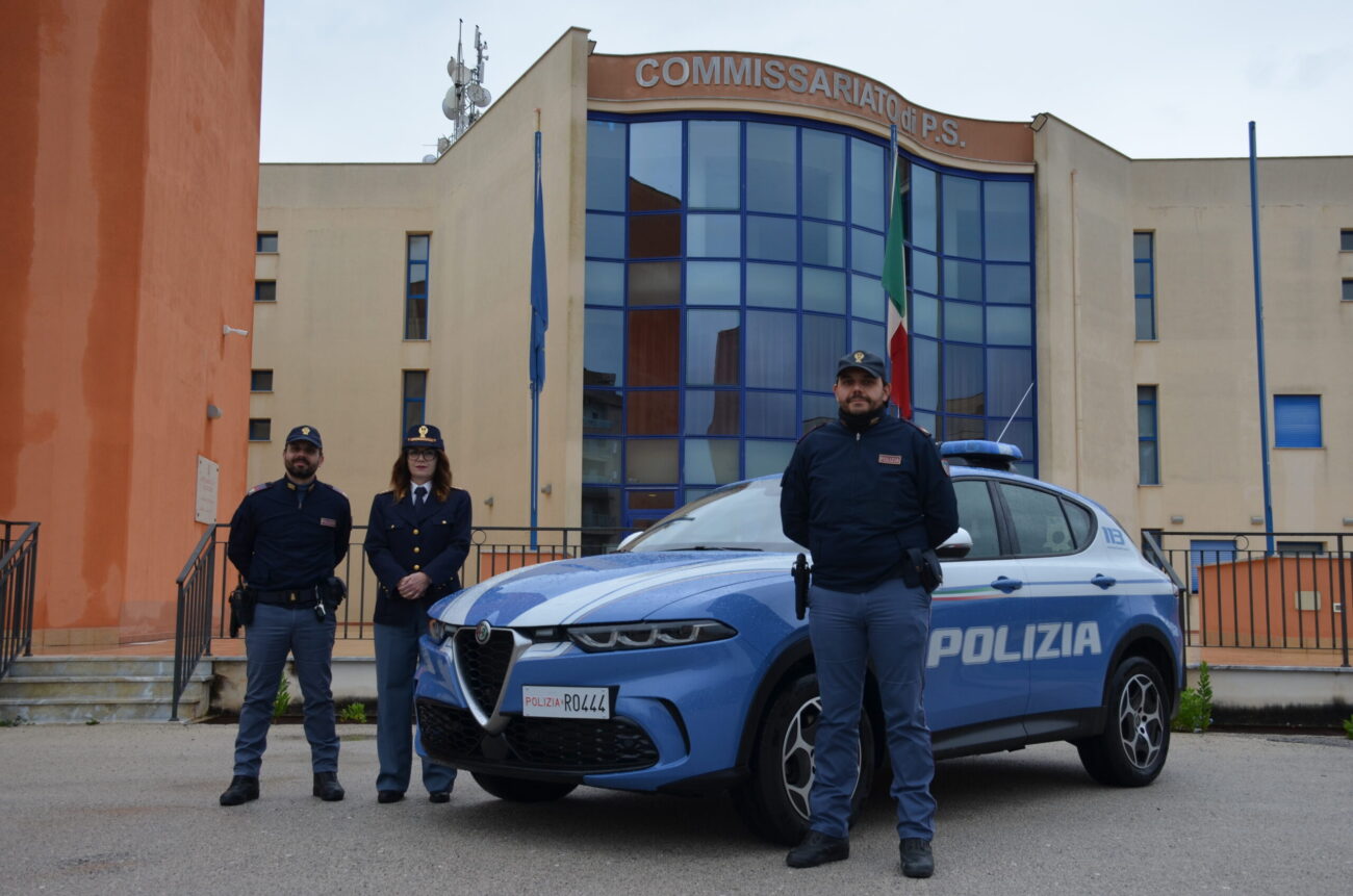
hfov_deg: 49.6
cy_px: 448
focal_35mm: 39
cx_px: 676
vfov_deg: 34.1
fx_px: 1463
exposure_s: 1/200
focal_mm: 26
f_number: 7.1
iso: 200
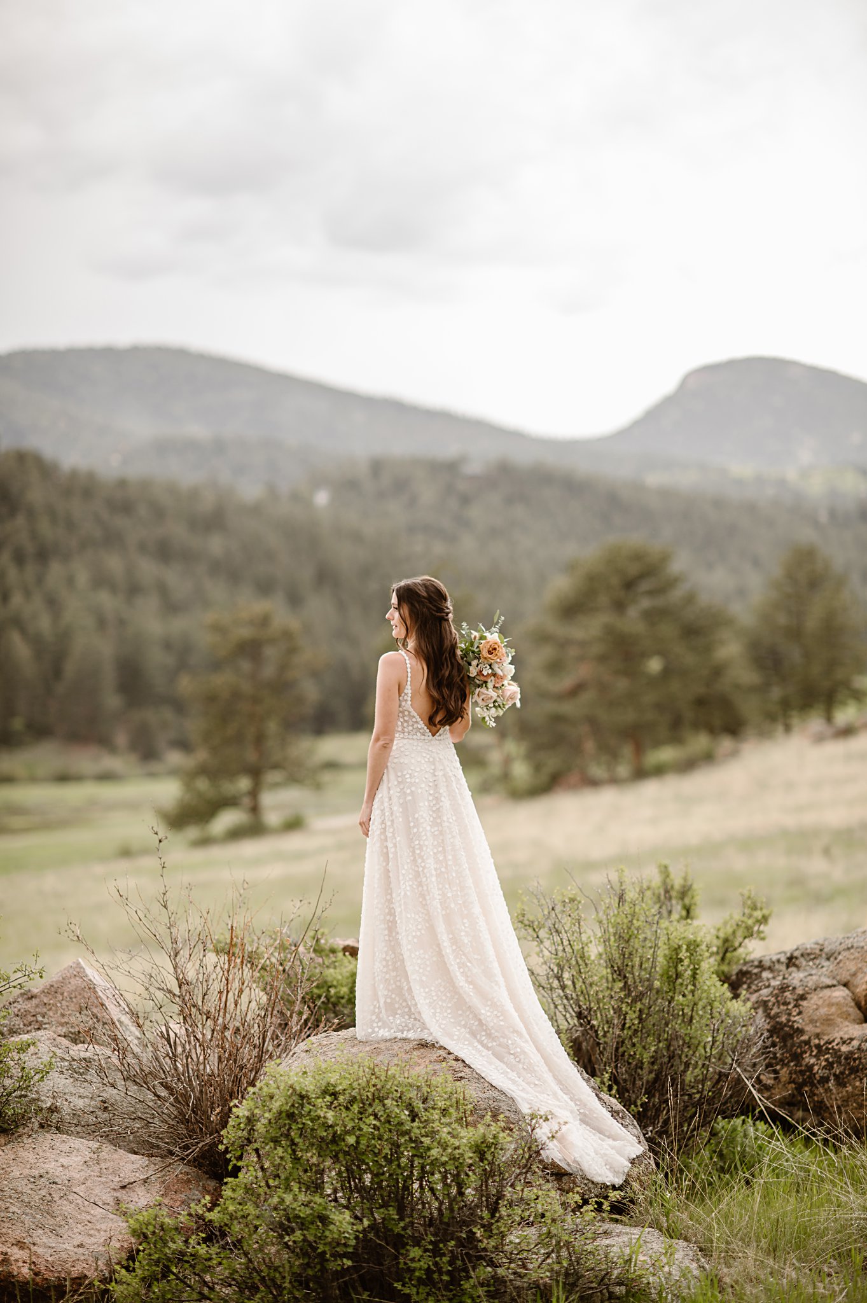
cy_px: 652
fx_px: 3074
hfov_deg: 16.1
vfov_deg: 23.9
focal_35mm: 85
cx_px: 434
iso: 200
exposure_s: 1/1000
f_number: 1.8
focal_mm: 85
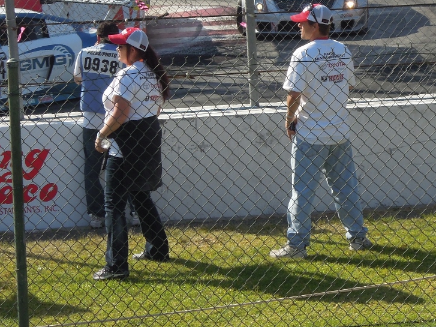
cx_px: 289
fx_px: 2216
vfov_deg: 8.4
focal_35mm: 176
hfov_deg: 11.2
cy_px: 69
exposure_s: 1/500
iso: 160
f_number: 5.5
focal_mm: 17.9
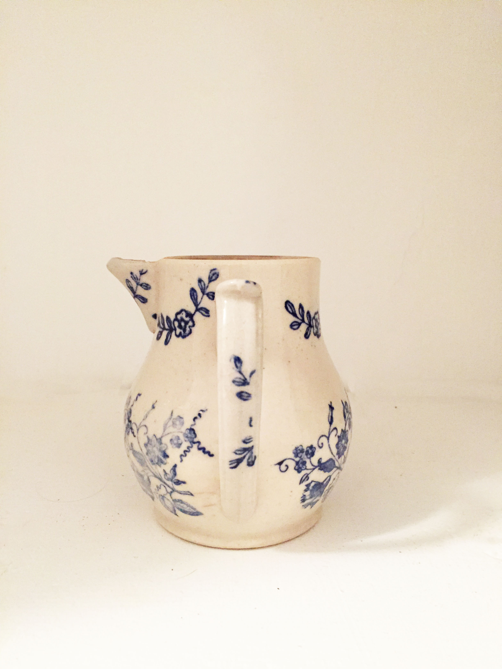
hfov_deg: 48.2
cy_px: 334
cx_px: 251
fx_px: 561
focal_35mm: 29
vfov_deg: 61.7
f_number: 2.2
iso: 250
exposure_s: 1/25
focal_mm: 4.15
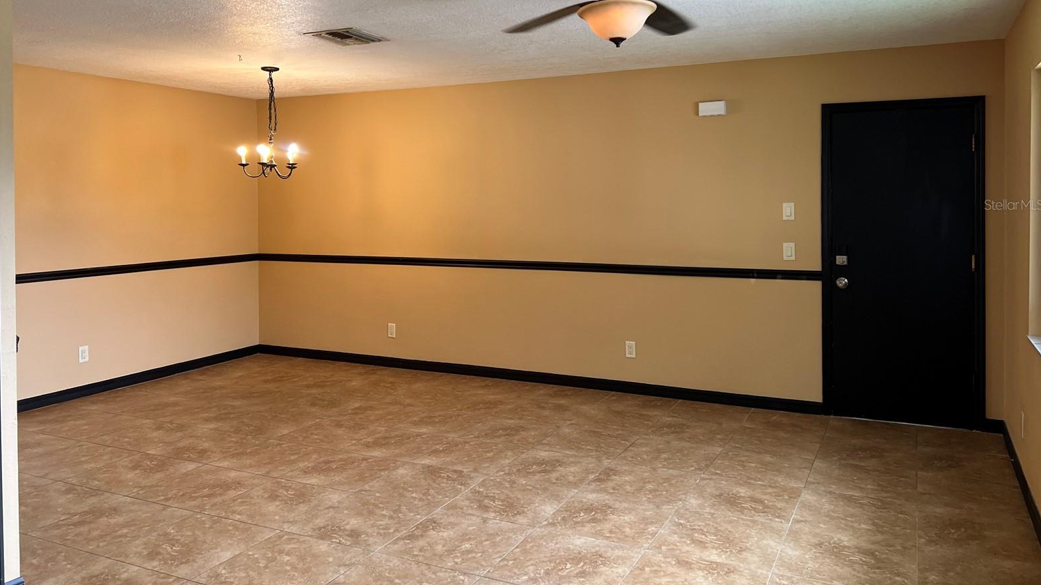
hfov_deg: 66.1
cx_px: 514
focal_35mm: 29
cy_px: 204
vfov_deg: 39.8
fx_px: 800
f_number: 1.5
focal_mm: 5.7
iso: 125
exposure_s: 1/120
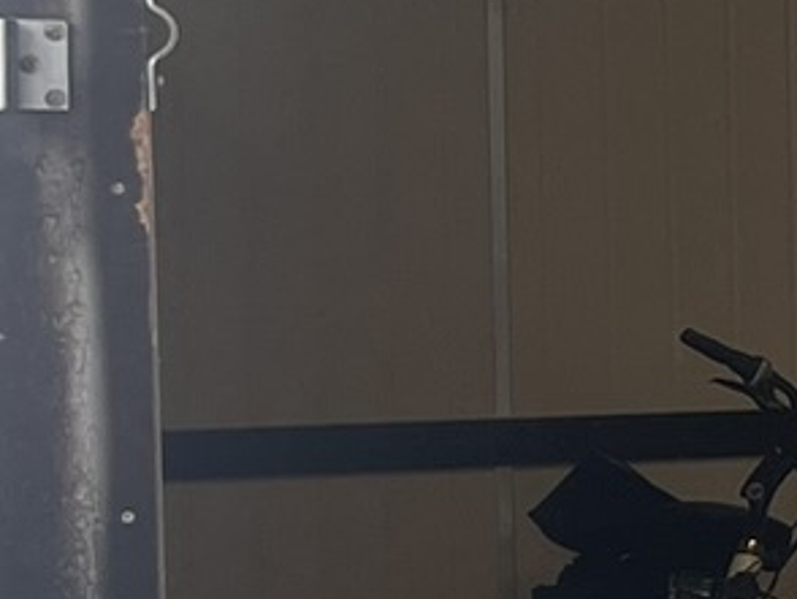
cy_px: 285
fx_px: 4009
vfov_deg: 8.5
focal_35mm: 174
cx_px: 2212
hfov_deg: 9.4
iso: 32
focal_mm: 5.1
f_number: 1.6
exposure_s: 1/474
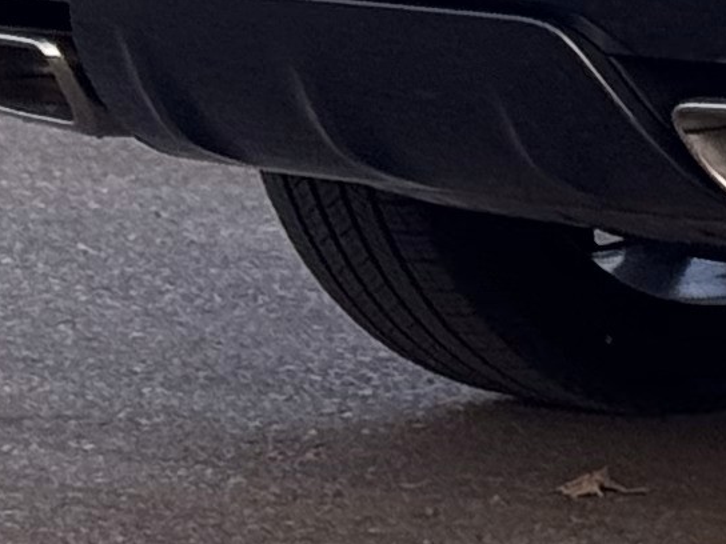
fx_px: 7466
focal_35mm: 356
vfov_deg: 4.1
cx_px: 1928
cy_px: -720
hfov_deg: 5.3
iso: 64
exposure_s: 1/309
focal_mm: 6.76
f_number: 1.78
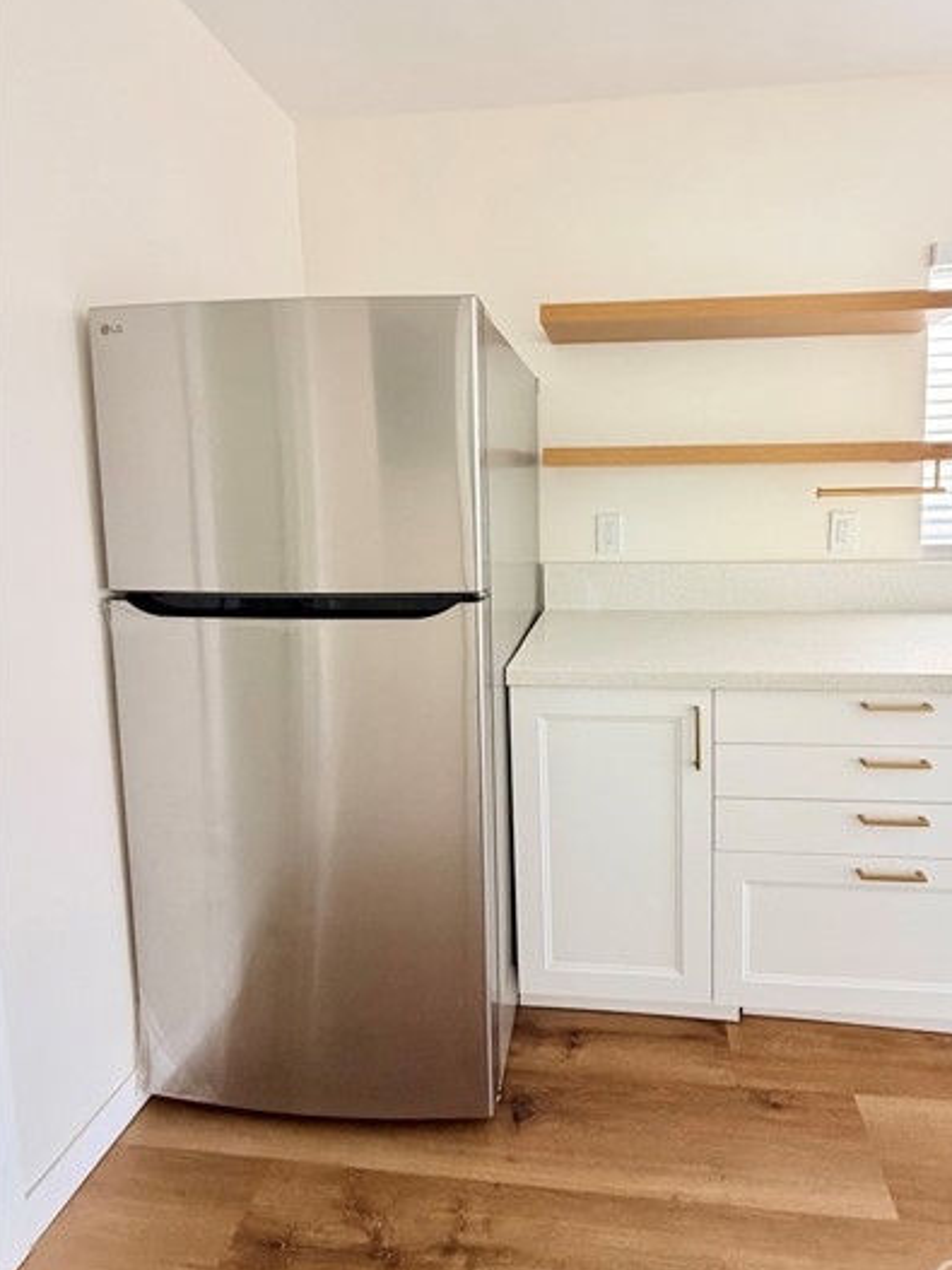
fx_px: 624
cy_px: 545
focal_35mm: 17
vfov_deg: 90.5
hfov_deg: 73.9
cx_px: 571
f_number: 2.2
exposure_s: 1/121
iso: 320
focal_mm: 2.22
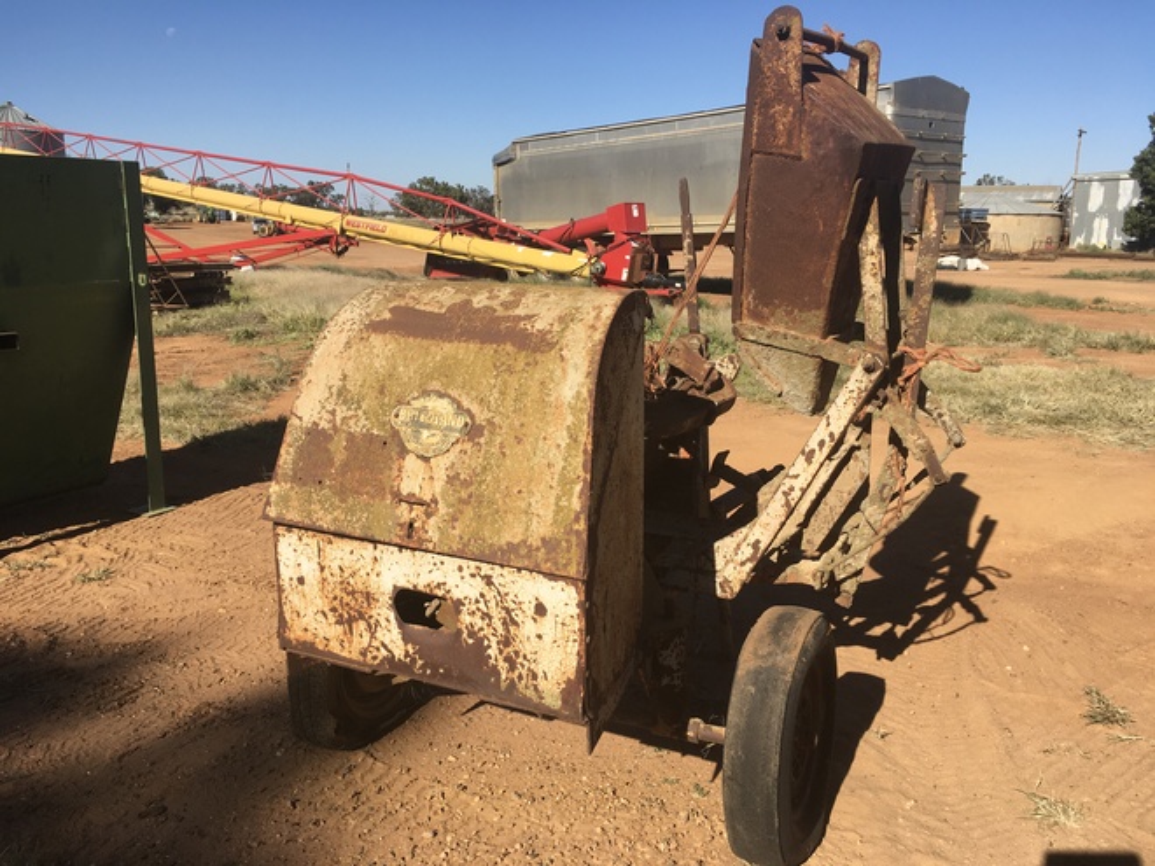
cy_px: 433
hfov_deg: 61.7
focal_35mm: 29
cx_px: 578
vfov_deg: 48.2
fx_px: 968
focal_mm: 4.15
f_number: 2.2
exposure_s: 1/1876
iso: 25
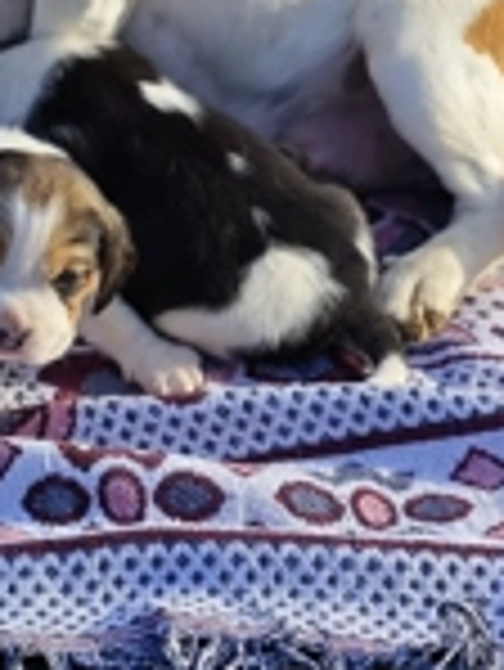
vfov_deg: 12.1
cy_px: 27
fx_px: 3121
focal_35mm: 161
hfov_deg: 9.2
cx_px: 104
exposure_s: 1/297
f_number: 2
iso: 50
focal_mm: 9
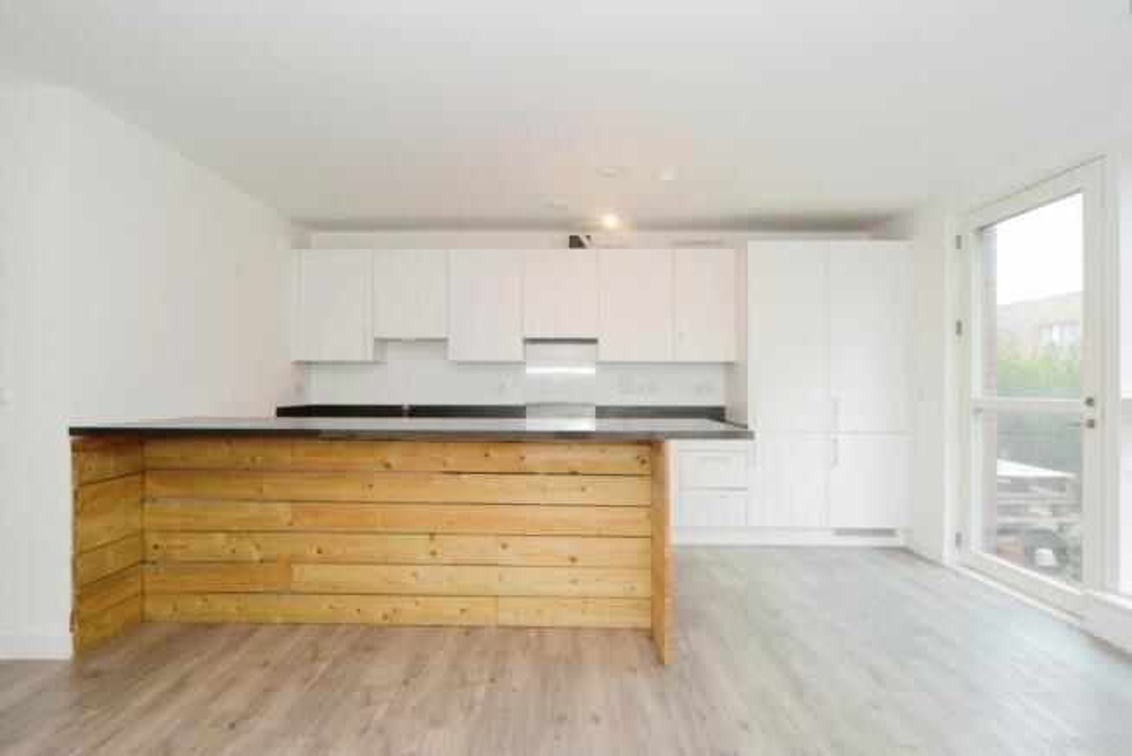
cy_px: 378
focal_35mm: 19
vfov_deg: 64.6
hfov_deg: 86.9
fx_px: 598
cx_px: 566
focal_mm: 19
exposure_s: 1/15
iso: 400
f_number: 11
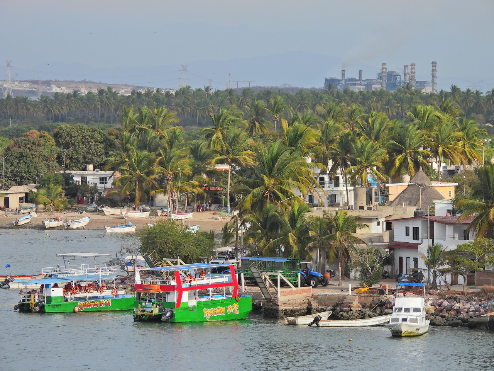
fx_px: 4567
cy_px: 186
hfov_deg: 6.2
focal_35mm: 320
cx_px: 247
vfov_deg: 4.6
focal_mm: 57.1
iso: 100
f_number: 5
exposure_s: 1/400
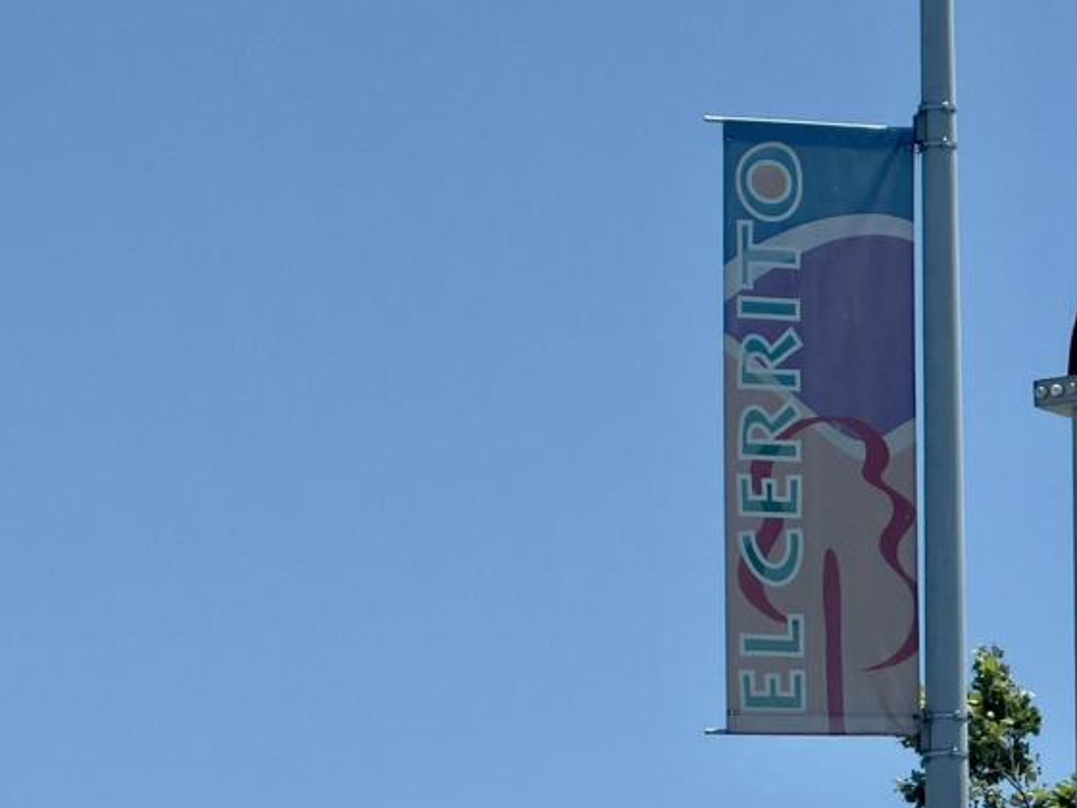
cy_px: 417
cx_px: 465
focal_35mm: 88
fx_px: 2738
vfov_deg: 16.8
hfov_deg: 22.2
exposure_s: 1/742
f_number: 2.8
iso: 32
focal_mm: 9
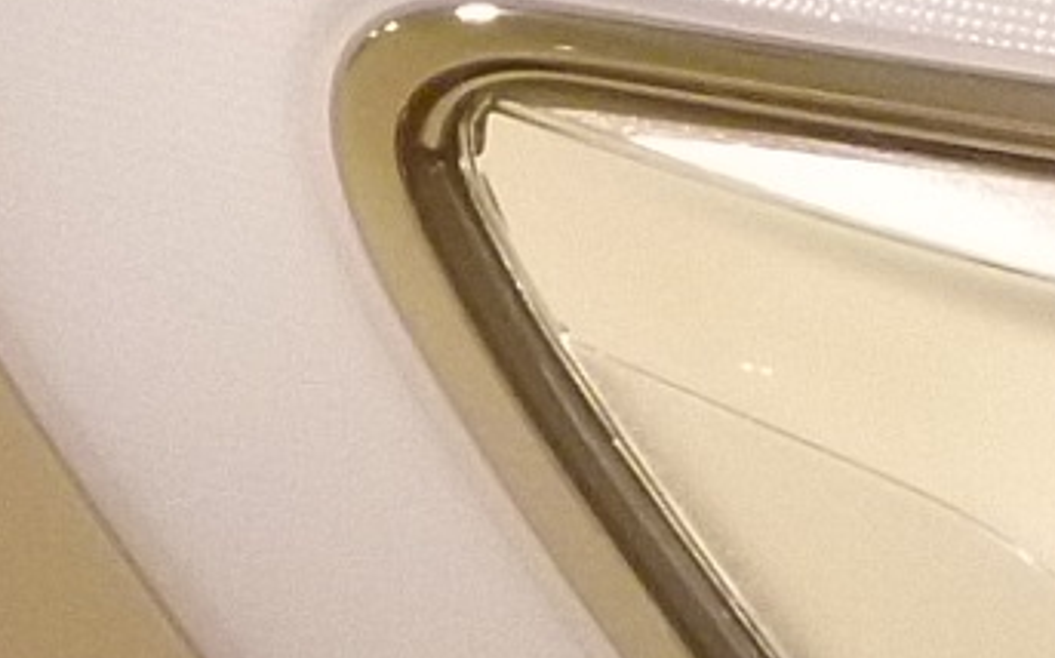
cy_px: 151
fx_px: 10374
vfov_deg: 3.6
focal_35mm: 361
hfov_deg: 5.6
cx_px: 2627
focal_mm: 8.6
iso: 400
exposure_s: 1/20
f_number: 4
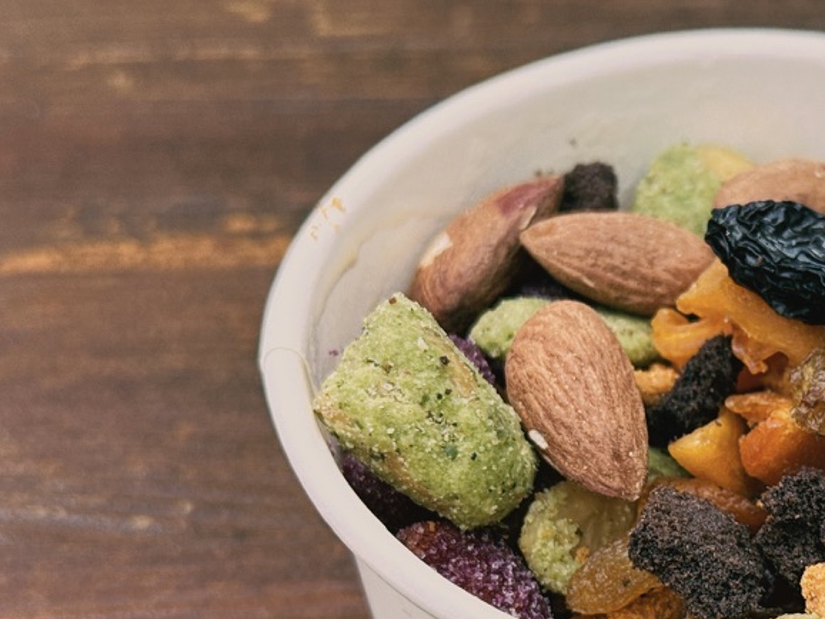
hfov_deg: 22.5
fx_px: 2027
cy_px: 478
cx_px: 729
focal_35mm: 85
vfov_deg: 17.3
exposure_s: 1/150
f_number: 1.78
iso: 64
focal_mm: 6.76
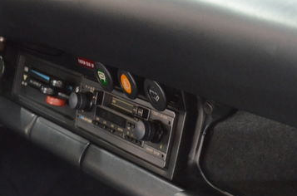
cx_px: 180
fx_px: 691
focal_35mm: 84
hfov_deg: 24.2
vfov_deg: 16.0
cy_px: 159
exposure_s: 1/25
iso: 3200
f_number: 4.2
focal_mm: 26
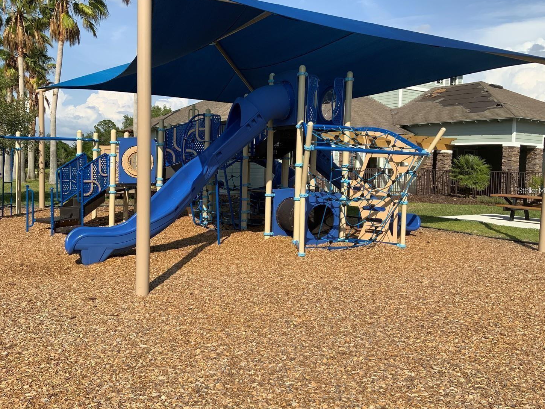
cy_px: 190
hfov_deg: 56.8
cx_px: 253
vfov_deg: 44.1
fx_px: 504
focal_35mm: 32
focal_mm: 3
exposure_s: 1/2320
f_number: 1.8
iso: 16
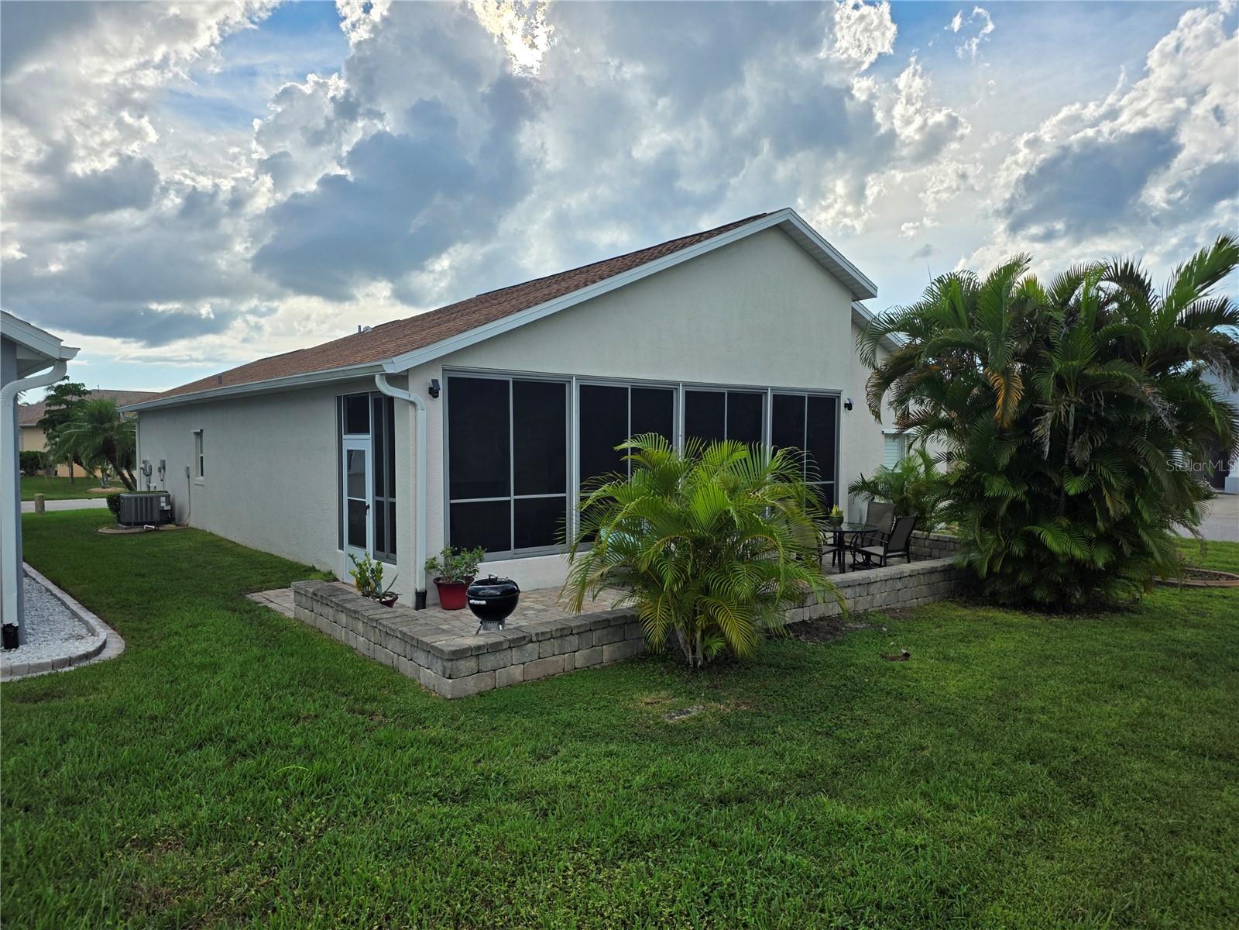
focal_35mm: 23
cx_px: 620
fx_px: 823
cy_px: 465
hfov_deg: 73.9
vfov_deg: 58.9
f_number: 1.7
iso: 80
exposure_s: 1/7944
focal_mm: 6.25
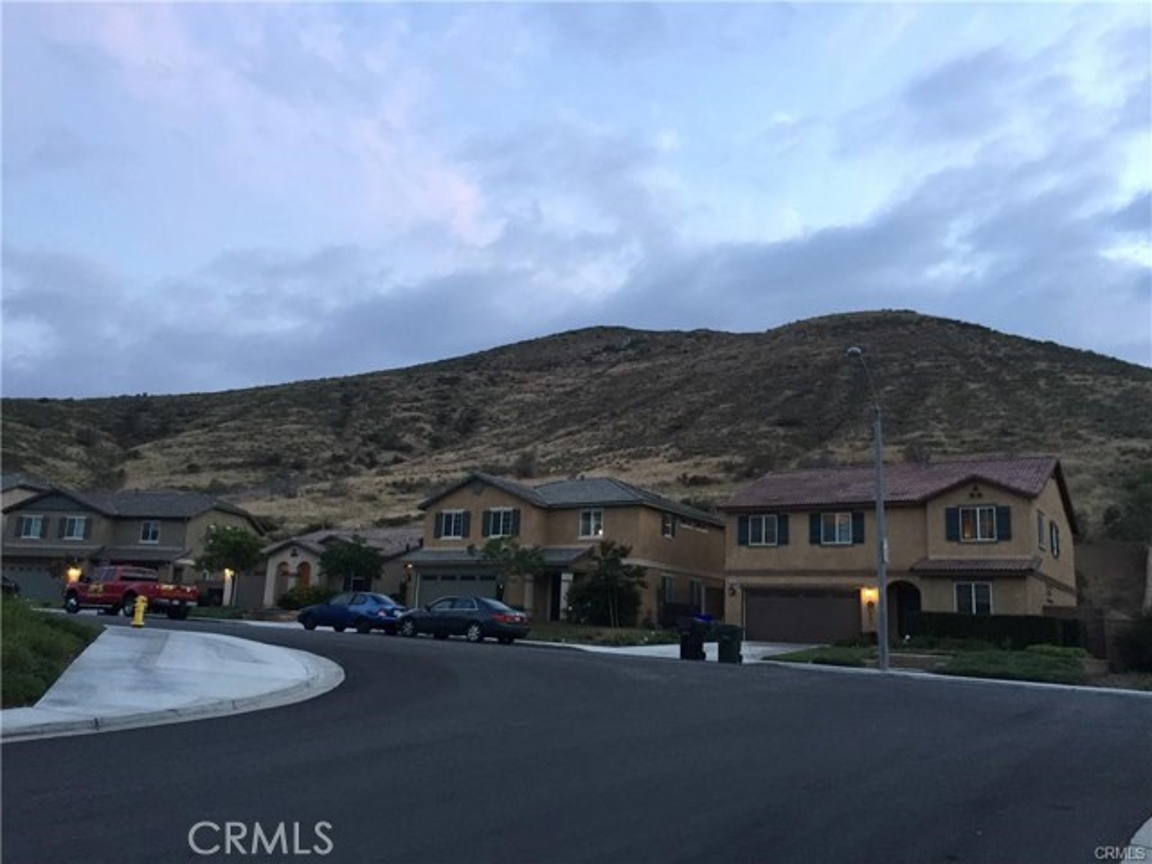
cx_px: 576
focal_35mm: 29
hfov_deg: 61.7
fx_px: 965
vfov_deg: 48.2
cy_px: 432
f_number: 2.2
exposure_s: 1/30
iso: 100
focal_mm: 4.15
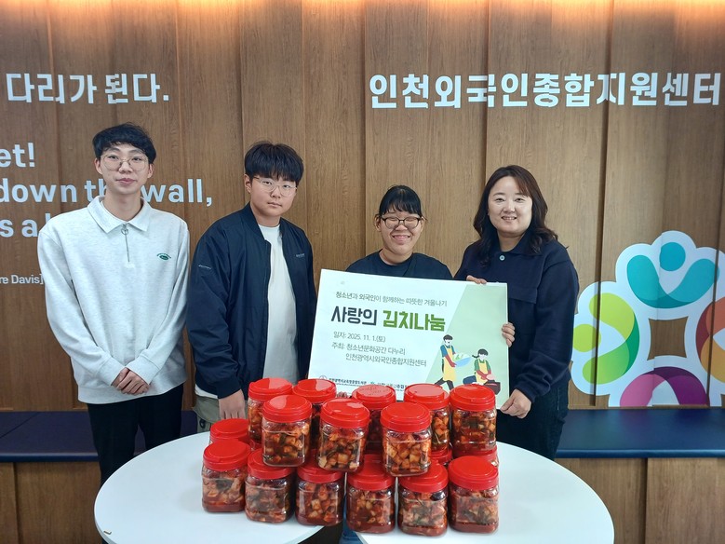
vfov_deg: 58.9
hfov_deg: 73.9
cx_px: 362
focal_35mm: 23
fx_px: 482
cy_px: 272
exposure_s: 1/60
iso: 80
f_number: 1.8
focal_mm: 5.06
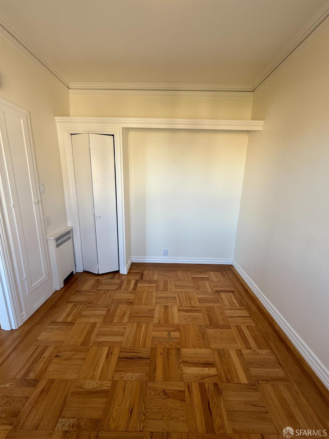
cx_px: 164
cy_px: 220
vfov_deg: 102.1
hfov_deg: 85.7
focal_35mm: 14
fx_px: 177
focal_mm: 2.22
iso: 64
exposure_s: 1/99
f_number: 2.2
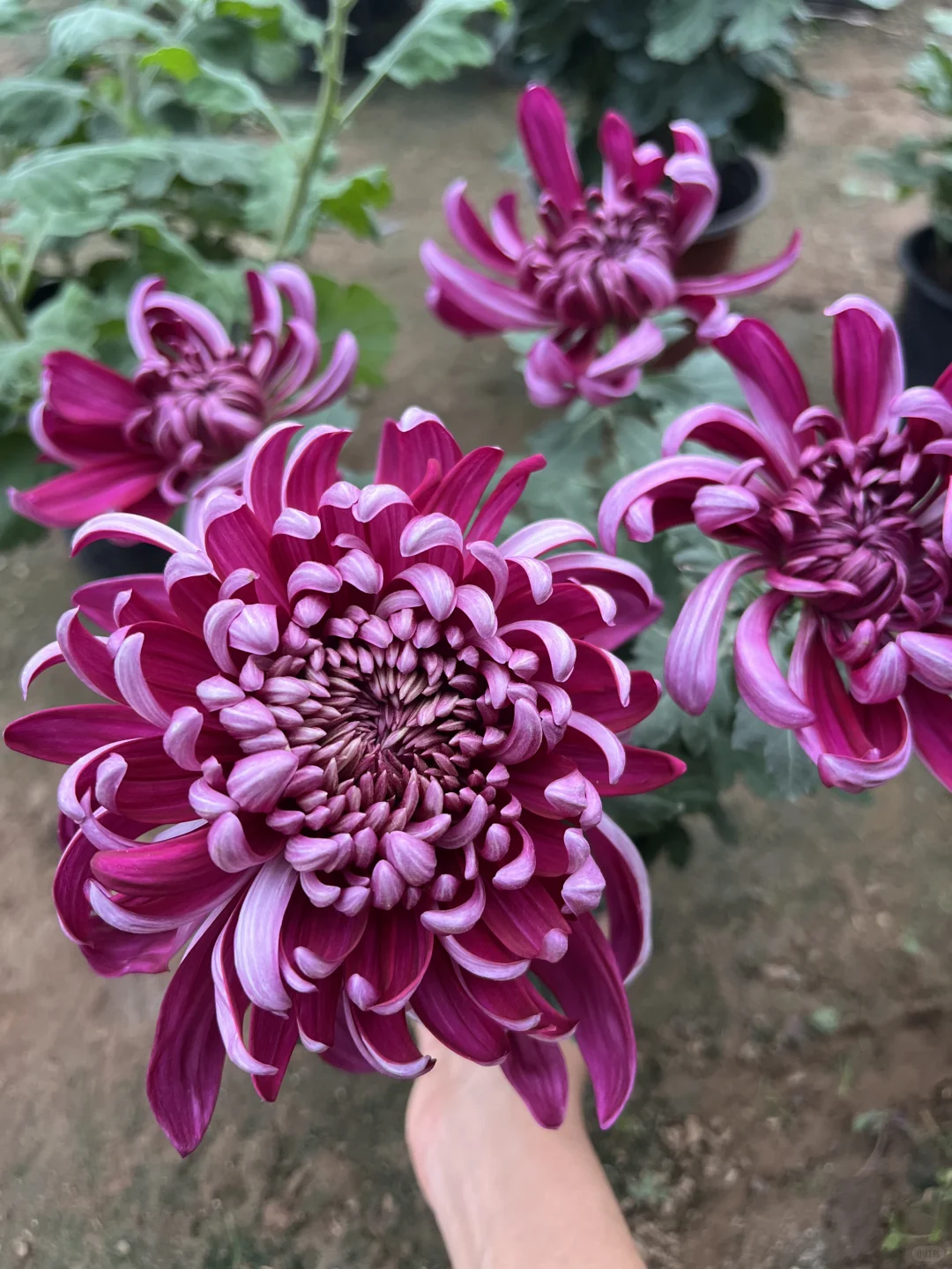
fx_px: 953
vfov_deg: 67.3
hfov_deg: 53.1
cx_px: 476
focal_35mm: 26
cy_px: 634
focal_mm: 5.7
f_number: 1.5
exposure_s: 1/121
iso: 80
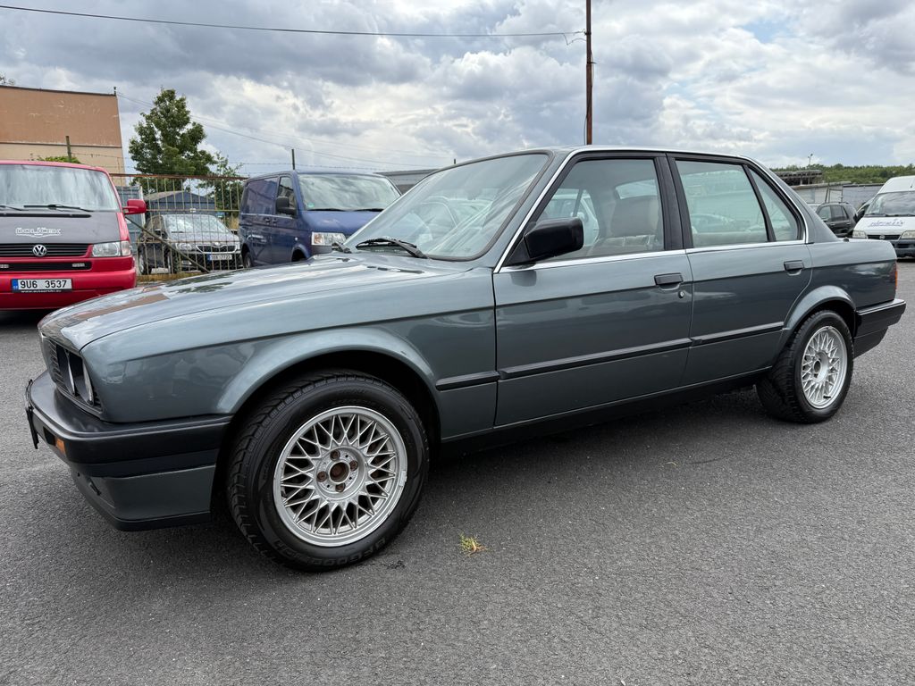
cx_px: 458
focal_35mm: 24
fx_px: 634
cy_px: 343
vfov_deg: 56.8
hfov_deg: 71.6
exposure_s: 1/3425
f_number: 1.78
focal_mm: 6.76
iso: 80
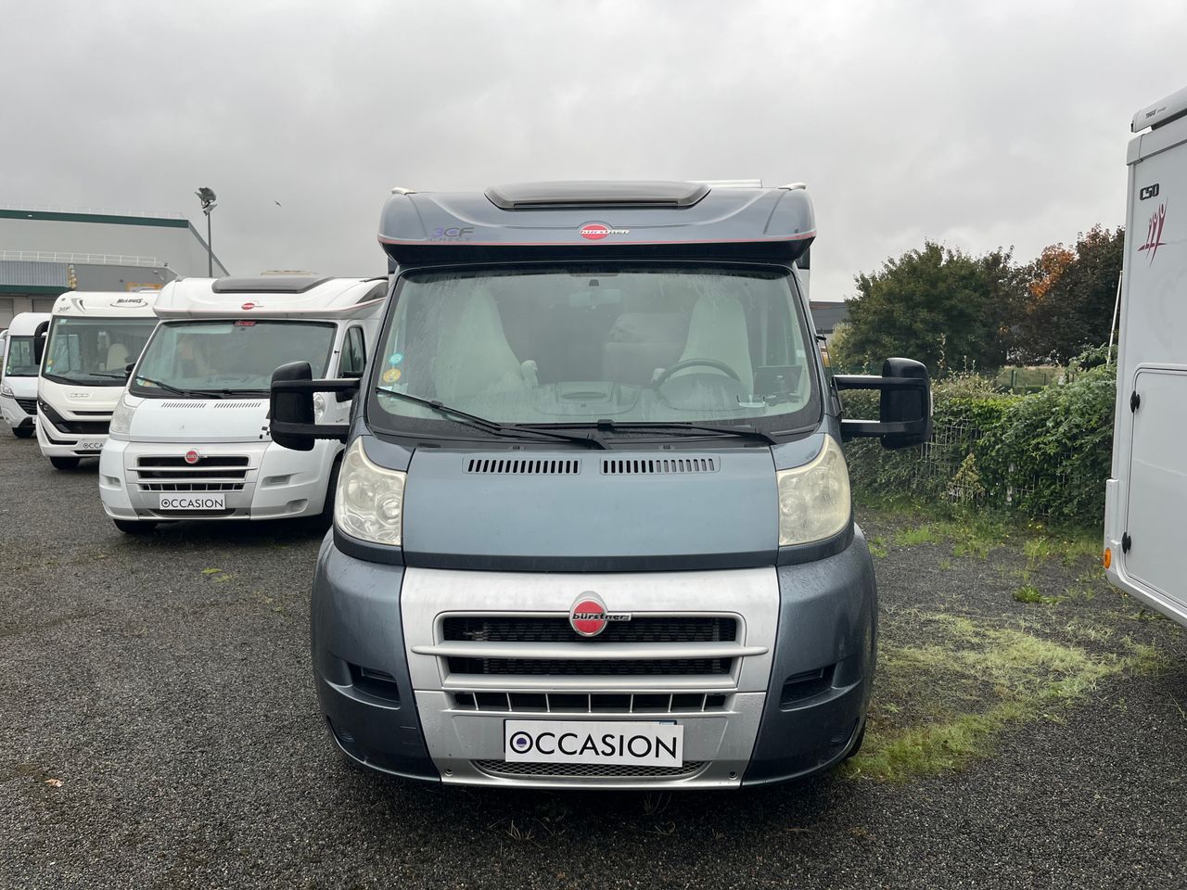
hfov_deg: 67.3
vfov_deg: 53.1
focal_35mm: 26
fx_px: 892
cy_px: 445
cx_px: 594
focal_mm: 5.1
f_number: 1.6
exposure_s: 1/396
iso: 50
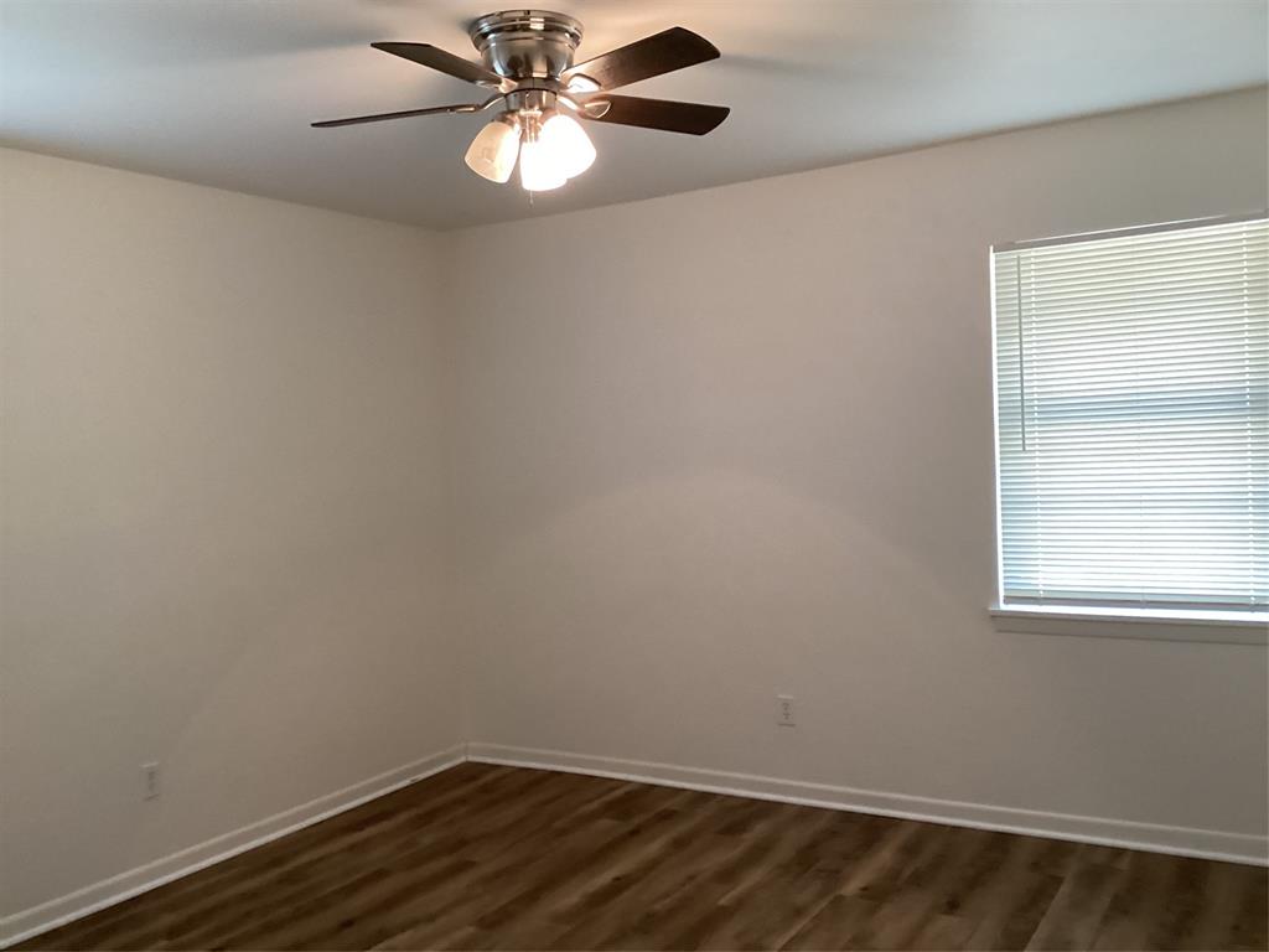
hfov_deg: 58.4
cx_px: 634
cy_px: 476
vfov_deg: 45.4
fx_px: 1136
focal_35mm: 31
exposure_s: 1/60
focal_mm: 3.3
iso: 320
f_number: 2.4
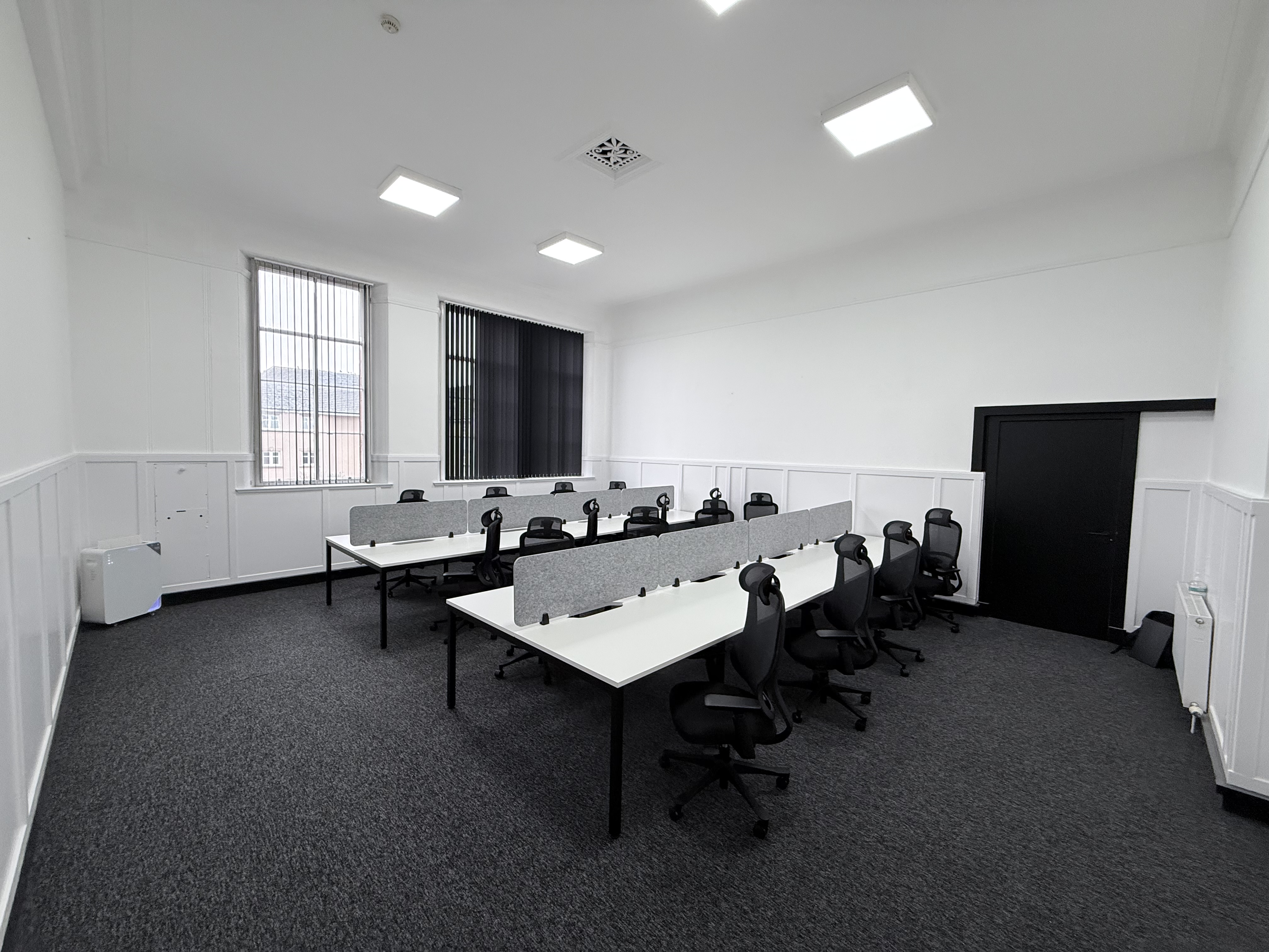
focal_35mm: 14
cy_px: 476
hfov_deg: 102.1
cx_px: 634
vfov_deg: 85.7
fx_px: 513
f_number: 2.2
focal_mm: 2.22
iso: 200
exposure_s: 1/100
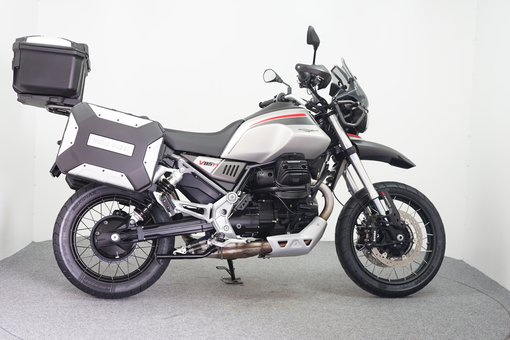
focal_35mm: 51
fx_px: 722
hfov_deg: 38.9
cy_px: 170
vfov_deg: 26.5
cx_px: 255
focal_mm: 51
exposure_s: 1/60
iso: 1000
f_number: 4.5
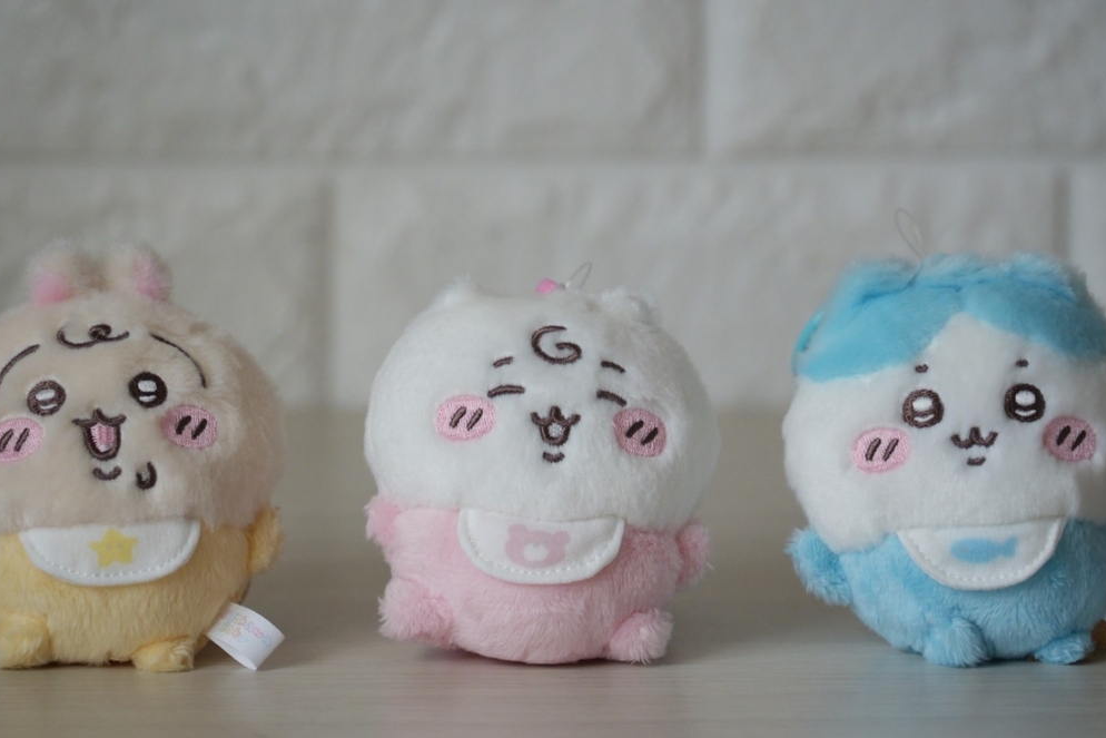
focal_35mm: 210
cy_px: 401
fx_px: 6452
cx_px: 533
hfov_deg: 9.8
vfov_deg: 6.5
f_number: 5.6
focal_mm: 174
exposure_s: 1/200
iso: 2500
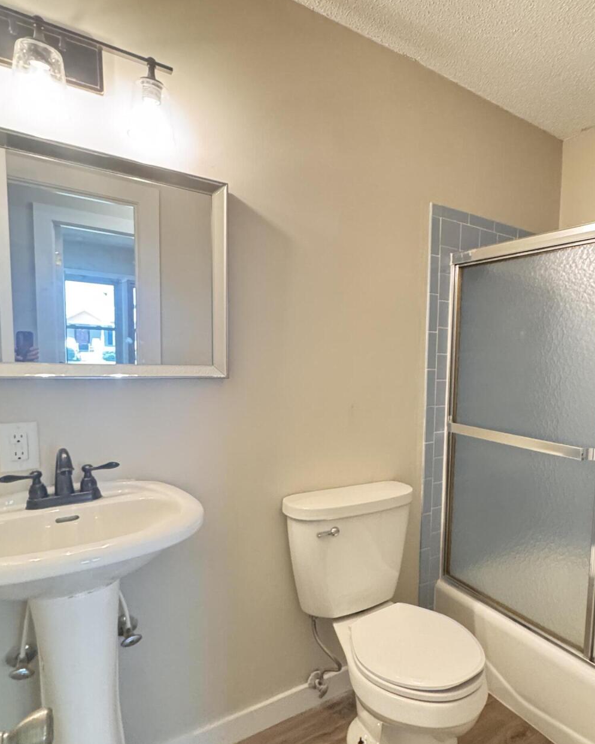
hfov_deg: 60.1
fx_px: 484
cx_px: 437
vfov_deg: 74.9
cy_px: 402
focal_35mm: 22
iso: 800
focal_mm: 2.22
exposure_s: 1/60
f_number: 2.2
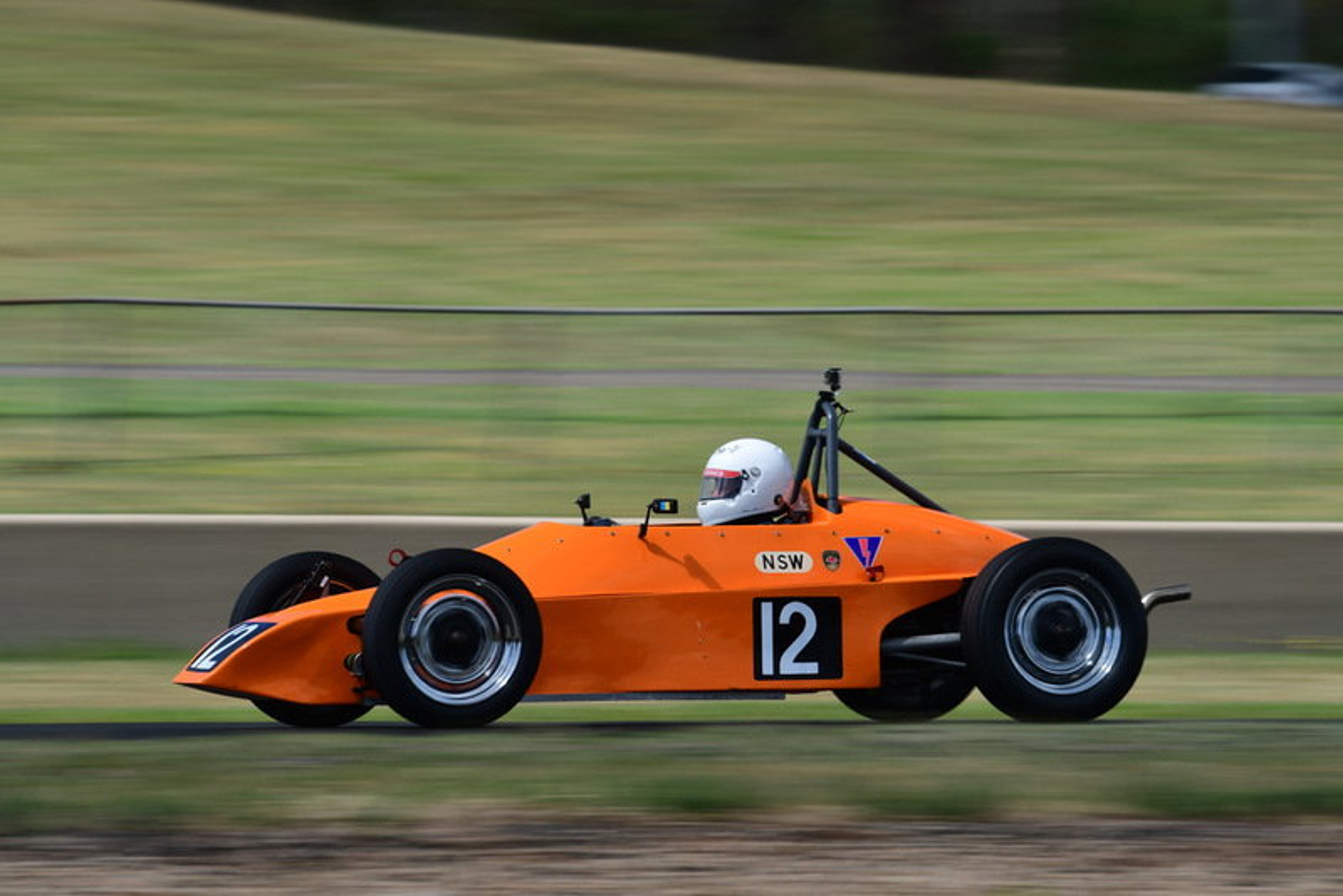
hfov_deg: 8.1
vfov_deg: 5.4
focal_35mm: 255
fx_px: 9516
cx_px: 672
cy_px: 448
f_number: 13
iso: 100
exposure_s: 1/125
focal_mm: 170
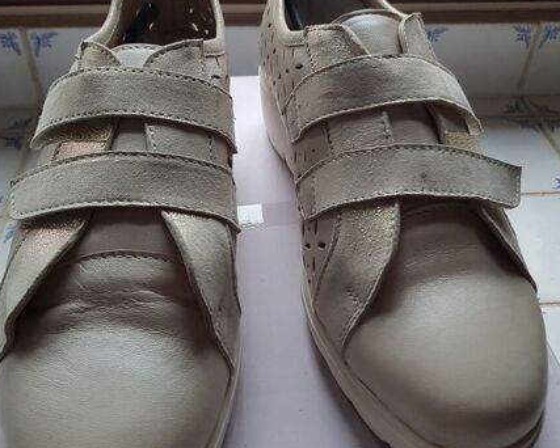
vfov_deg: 39.0
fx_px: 630
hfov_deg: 47.9
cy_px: 179
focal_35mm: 38
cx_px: 299
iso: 125
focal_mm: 4.2
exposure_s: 1/50
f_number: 1.7
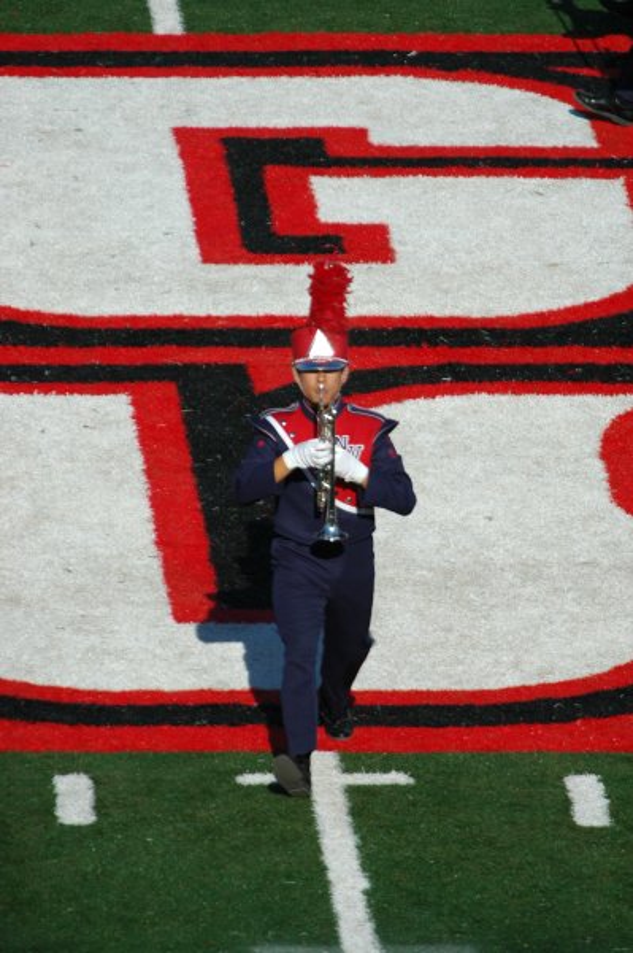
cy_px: 476
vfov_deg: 3.4
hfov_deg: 2.3
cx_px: 316
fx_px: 15851
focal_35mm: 600
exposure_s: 1/1600
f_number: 5.6
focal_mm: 400
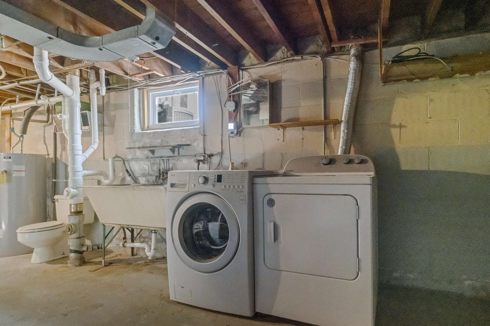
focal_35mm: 19
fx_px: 259
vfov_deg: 64.5
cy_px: 173
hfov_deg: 86.7
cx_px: 267
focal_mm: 16
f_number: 4.5
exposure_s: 1/250
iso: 20000
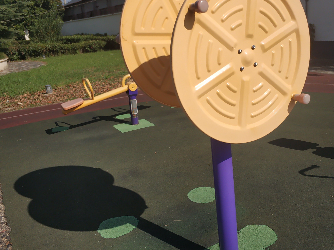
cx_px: 193
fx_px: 347
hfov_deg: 51.2
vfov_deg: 39.6
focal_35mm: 36
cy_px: 115
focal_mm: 3.82
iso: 117
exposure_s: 1/3545
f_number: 1.8
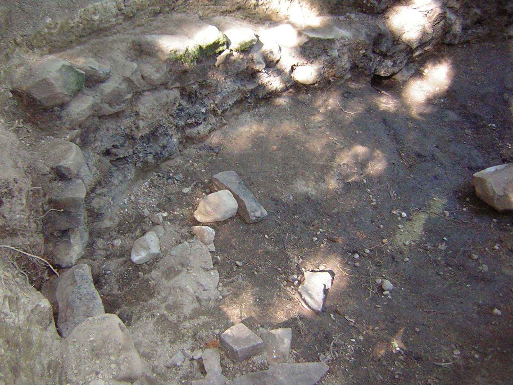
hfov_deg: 51.4
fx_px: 534
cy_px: 192
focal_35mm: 36
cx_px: 256
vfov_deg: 39.7
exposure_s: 1/60.1
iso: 140
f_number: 2.6
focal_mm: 4.7
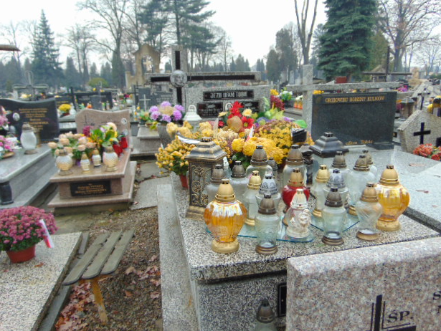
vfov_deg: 53.1
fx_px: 331
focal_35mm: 26
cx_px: 227
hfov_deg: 67.3
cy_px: 168
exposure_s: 1/80
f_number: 3
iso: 80
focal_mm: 4.5
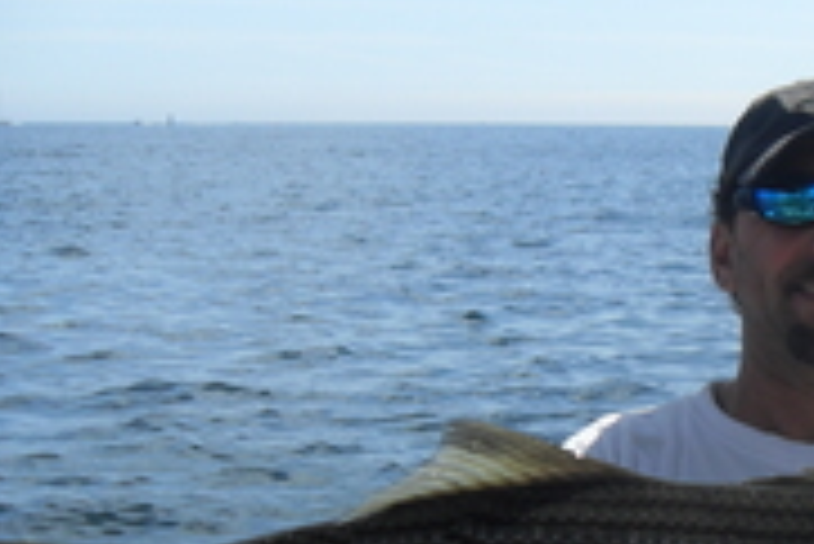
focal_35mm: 78
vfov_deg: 17.4
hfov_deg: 24.4
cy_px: 396
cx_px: 872
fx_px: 1765
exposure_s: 1/250
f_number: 7
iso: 80
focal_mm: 6.3
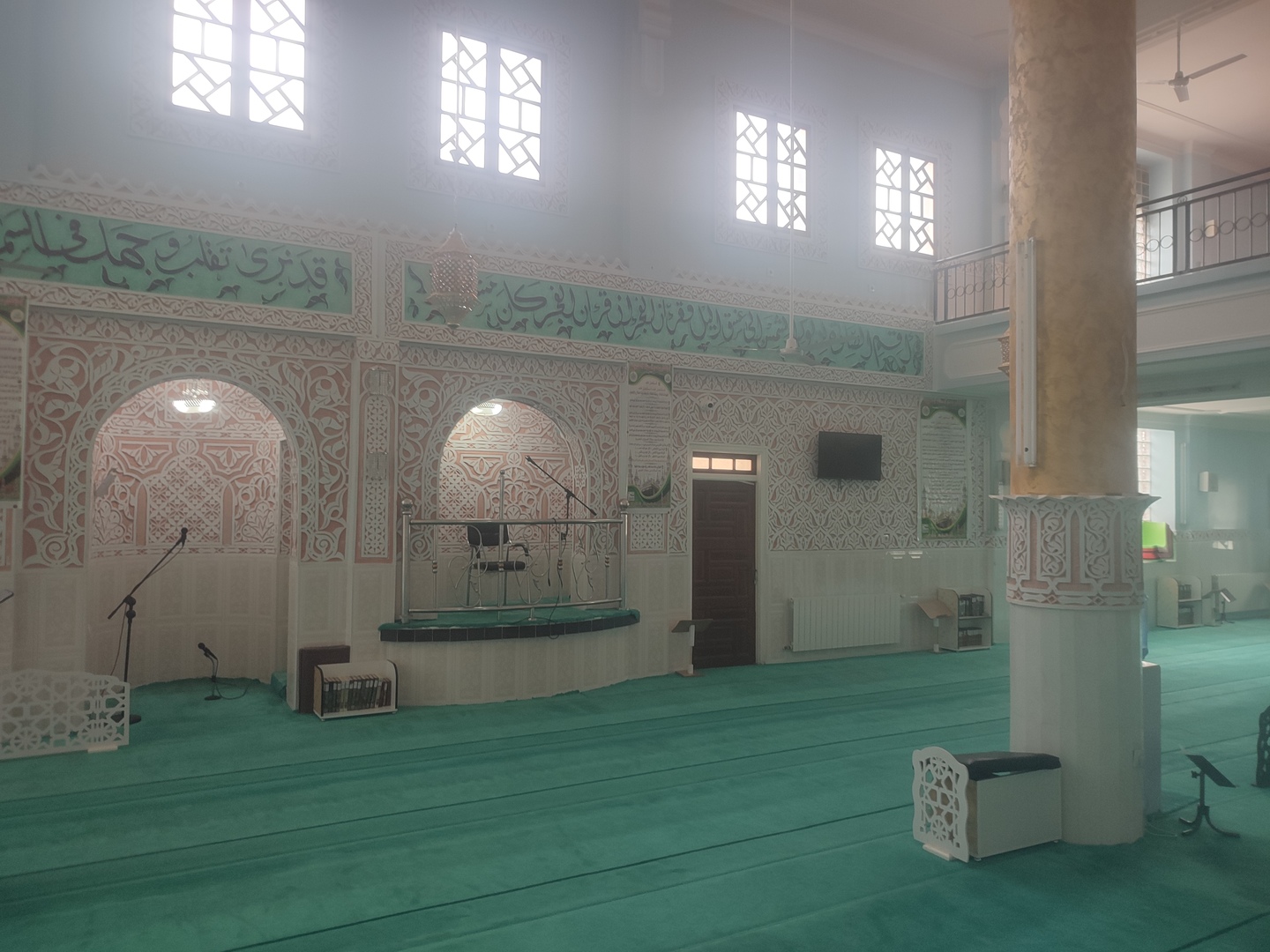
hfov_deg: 71.6
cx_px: 635
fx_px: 881
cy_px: 476
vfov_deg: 56.8
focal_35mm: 24
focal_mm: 5.89
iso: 70
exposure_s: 1/50
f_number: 1.89
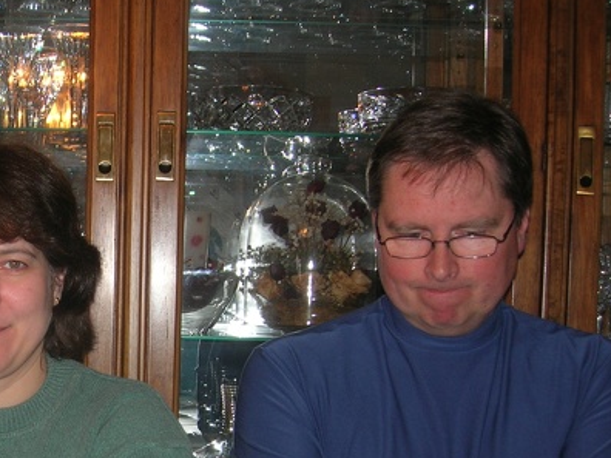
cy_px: 416
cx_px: 29
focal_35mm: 76
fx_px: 1341
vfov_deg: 19.0
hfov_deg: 24.7
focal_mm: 7.8
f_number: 2.8
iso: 64
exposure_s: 1/60.1
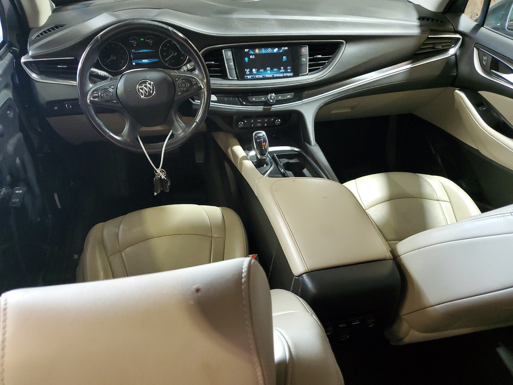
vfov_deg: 53.1
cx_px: 256
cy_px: 192
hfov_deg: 67.3
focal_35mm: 26
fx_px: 385
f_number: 1.5
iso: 289
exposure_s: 1/40
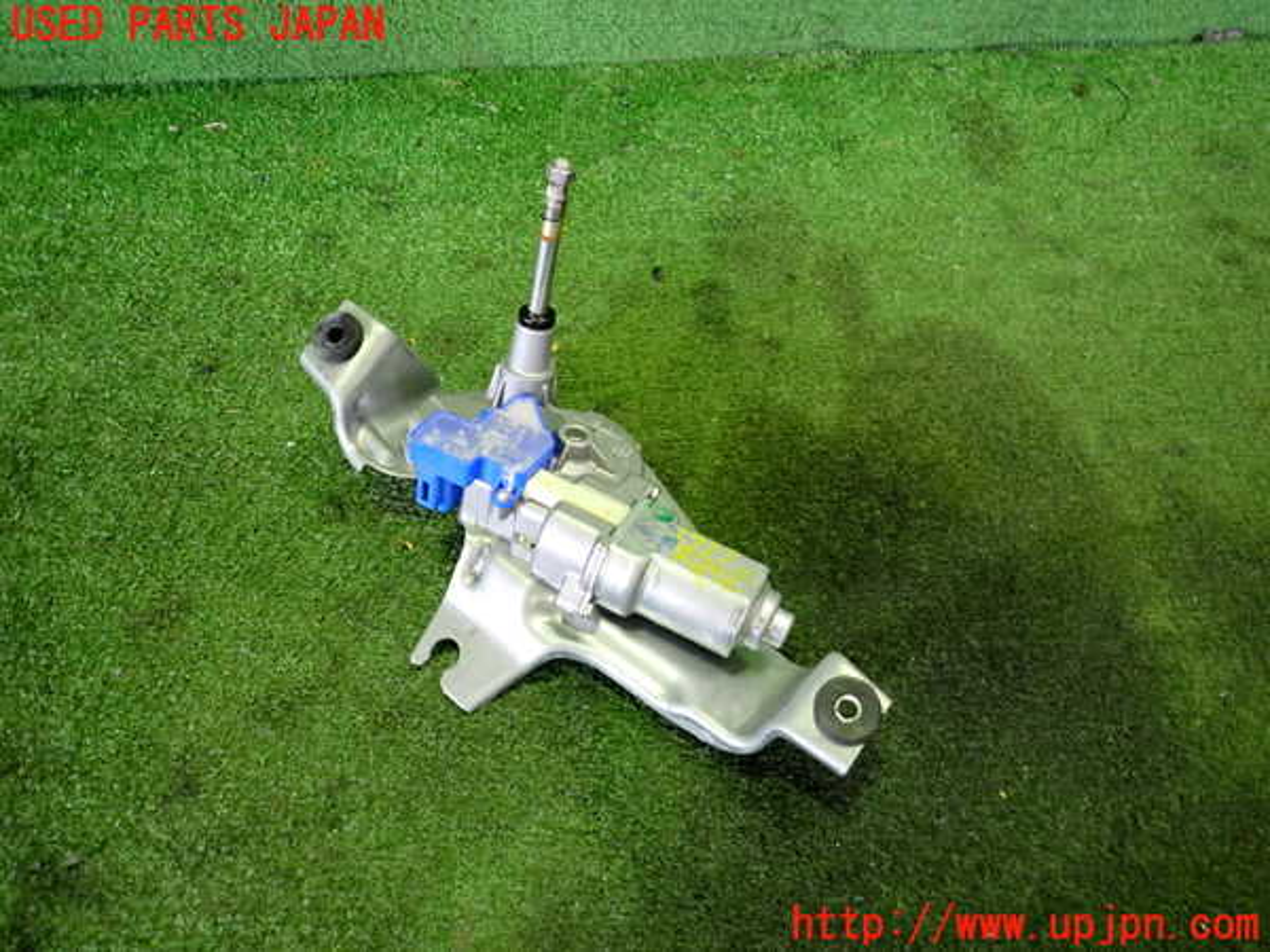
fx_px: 917
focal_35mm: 25
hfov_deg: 69.4
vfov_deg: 54.9
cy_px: 476
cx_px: 635
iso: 320
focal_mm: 4.5
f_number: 2
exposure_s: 1/30
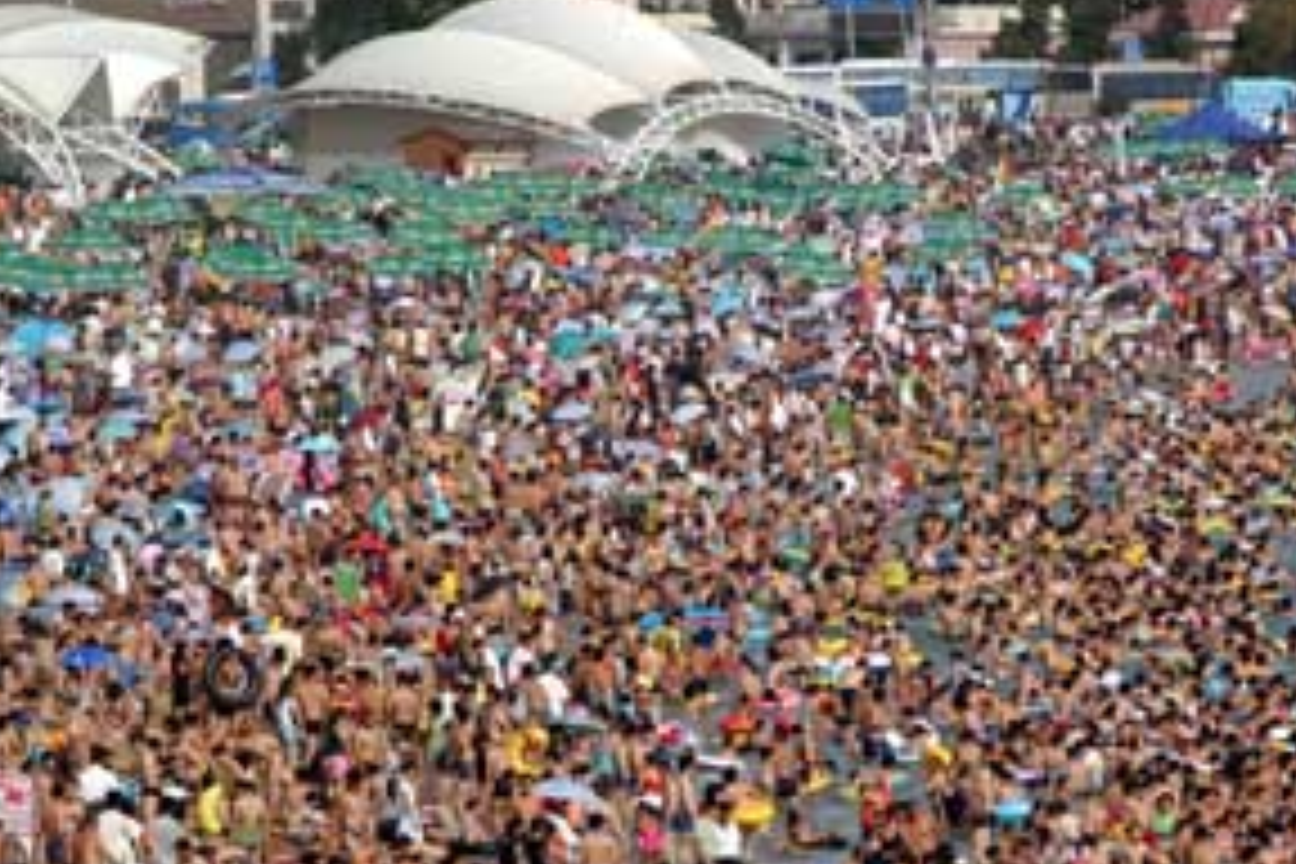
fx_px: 16847
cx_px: 644
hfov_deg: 4.4
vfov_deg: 2.9
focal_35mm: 468
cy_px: 641
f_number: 7.1
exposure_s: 1/750
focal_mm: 200
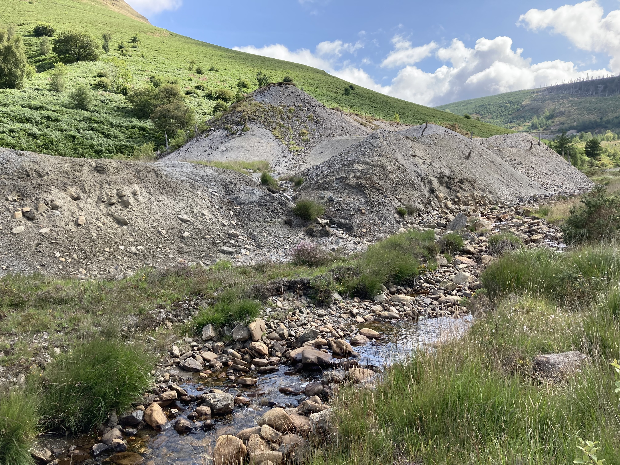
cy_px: 232
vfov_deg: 49.7
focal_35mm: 28
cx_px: 310
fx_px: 502
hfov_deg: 63.4
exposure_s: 1/991
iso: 20
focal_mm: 3.99
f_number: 1.8
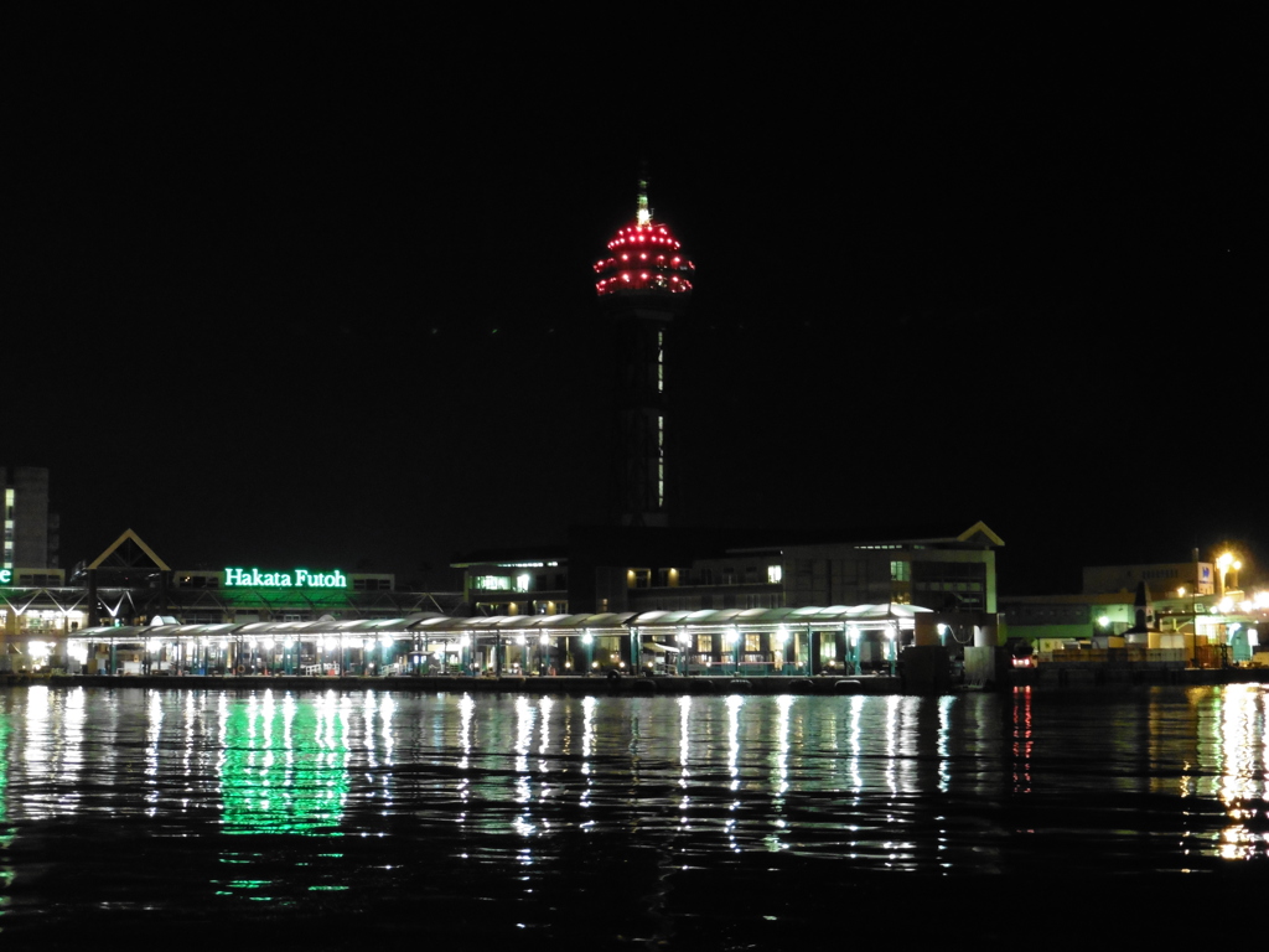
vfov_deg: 28.6
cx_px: 634
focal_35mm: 51
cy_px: 476
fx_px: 1870
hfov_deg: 37.5
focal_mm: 9
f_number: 4.4
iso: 640
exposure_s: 1/4
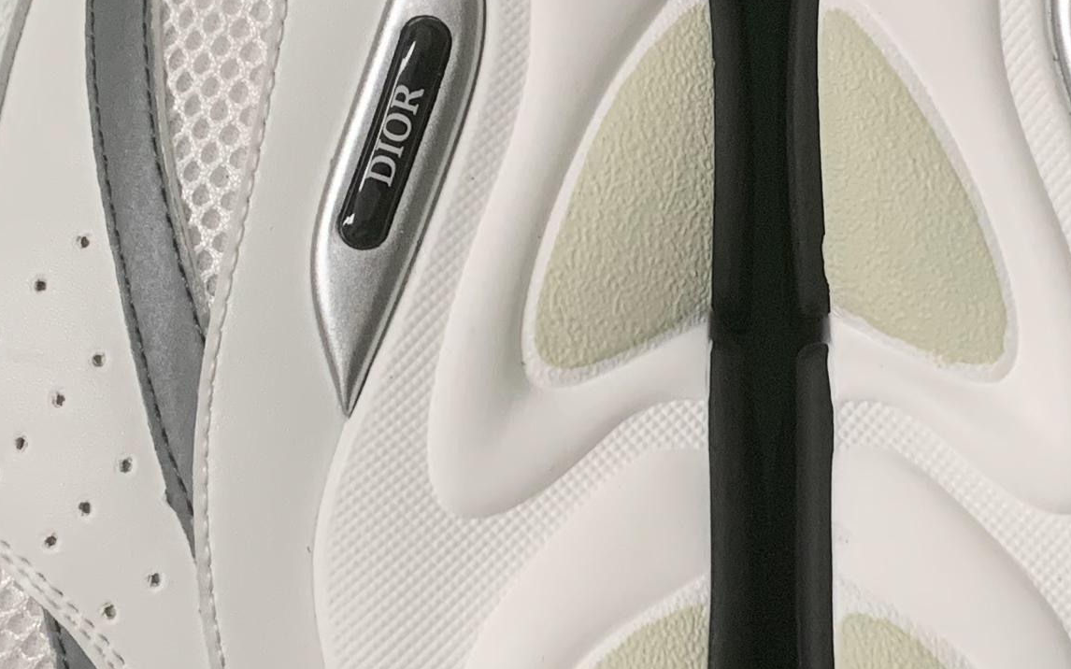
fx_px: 2831
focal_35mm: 97
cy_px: 132
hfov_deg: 21.3
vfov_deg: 13.4
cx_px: 768
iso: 100
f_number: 1.8
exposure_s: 1/60
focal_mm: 4.25
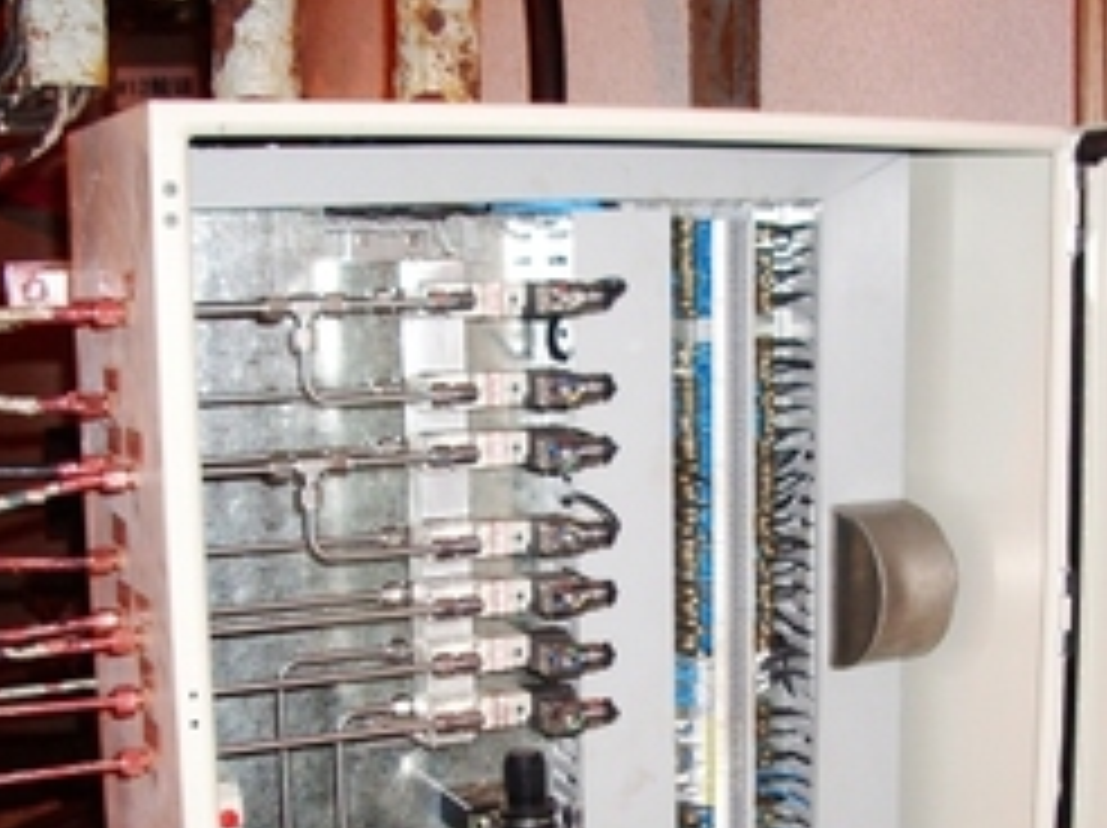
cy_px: 670
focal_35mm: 57
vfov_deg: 25.2
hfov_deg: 33.8
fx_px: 1821
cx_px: 621
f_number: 2.6
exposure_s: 1/60
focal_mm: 5.8
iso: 200
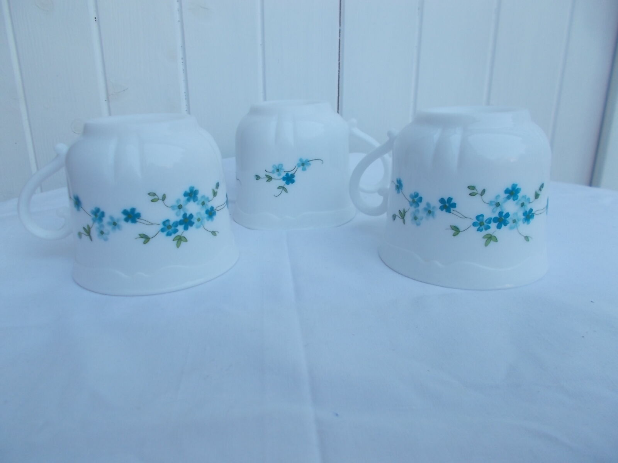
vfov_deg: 53.1
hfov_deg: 67.3
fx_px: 464
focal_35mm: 26
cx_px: 309
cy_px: 232
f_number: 3.2
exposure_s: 1/200
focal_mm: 4.6
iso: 80
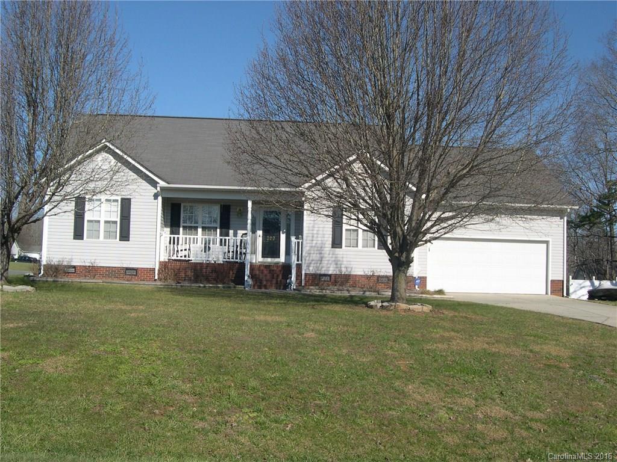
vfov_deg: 37.7
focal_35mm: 38
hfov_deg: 49.0
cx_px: 308
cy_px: 231
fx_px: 677
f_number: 7.6
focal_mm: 8
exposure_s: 1/214
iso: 100
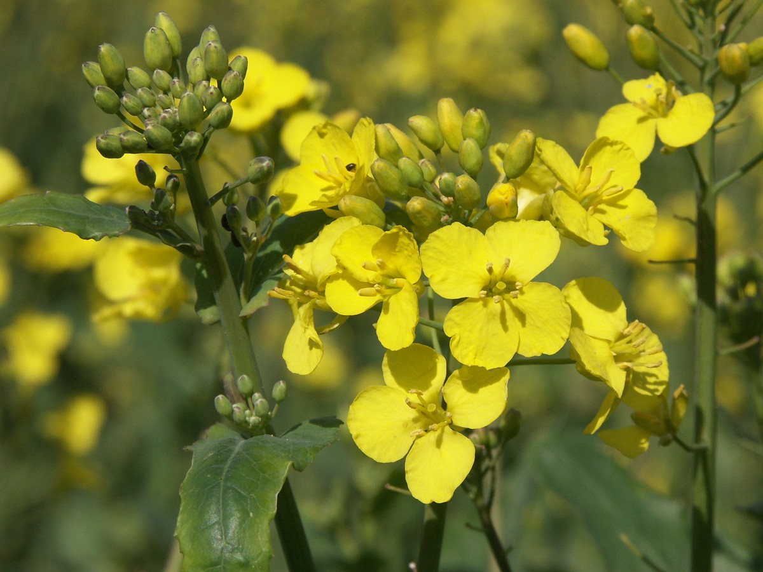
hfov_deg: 11.6
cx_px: 382
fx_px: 3747
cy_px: 286
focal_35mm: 170
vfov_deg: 8.7
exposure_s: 1/1000
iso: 100
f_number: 8
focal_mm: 43.14
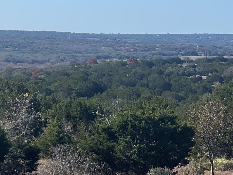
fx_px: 1273
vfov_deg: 7.9
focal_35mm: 189
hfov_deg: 10.4
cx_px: 19
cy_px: 103
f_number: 2.8
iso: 32
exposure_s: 1/763
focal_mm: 9
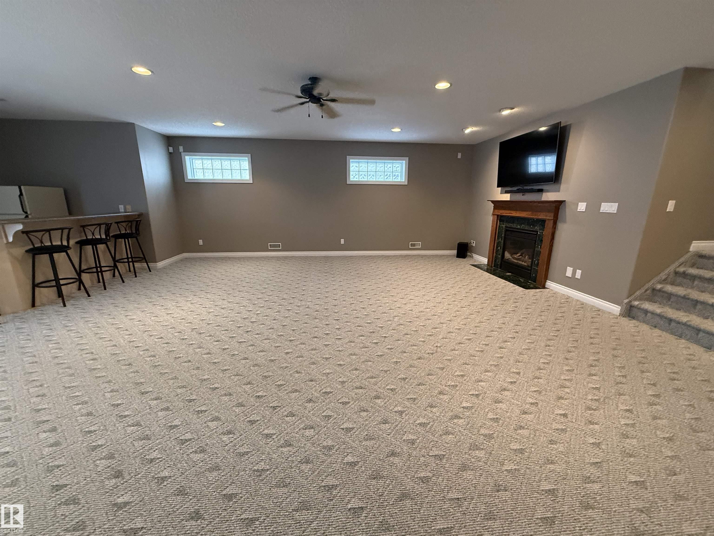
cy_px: 268
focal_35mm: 14
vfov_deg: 85.7
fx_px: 289
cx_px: 357
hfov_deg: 102.1
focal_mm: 2.22
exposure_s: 1/60
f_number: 2.2
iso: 500
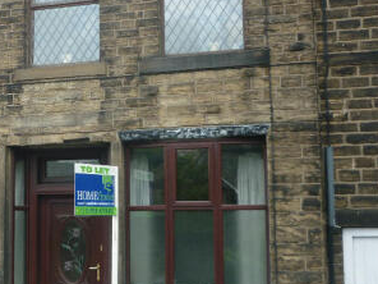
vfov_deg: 22.6
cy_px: 131
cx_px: 39
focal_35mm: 65
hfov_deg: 28.7
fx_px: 710
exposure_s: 1/250
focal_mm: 5.5
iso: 80
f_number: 2.8
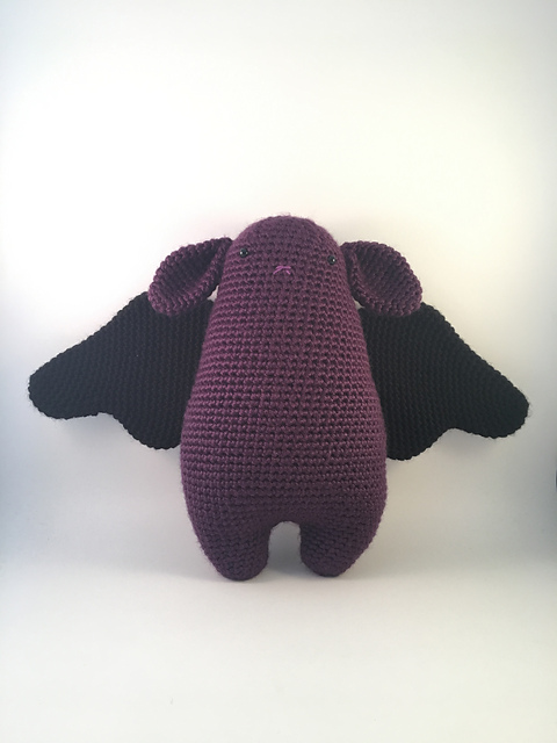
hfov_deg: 48.2
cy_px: 372
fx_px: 622
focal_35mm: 29
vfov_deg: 61.7
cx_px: 278
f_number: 2.2
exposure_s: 1/30
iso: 100
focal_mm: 4.15
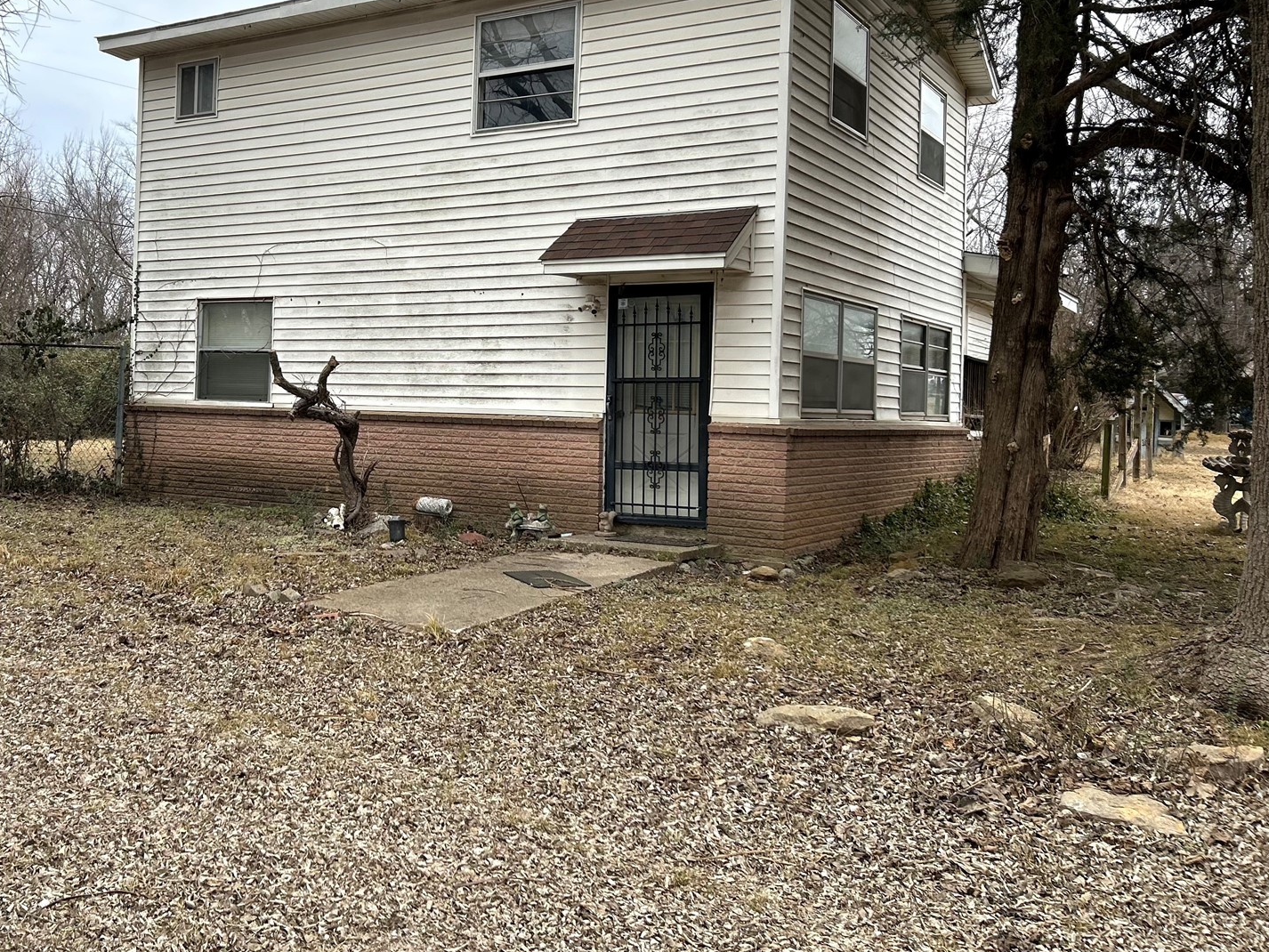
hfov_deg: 51.7
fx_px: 1283
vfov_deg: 40.5
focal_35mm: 35
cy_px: 379
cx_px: 426
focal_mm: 5.7
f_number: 1.5
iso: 50
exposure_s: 1/611
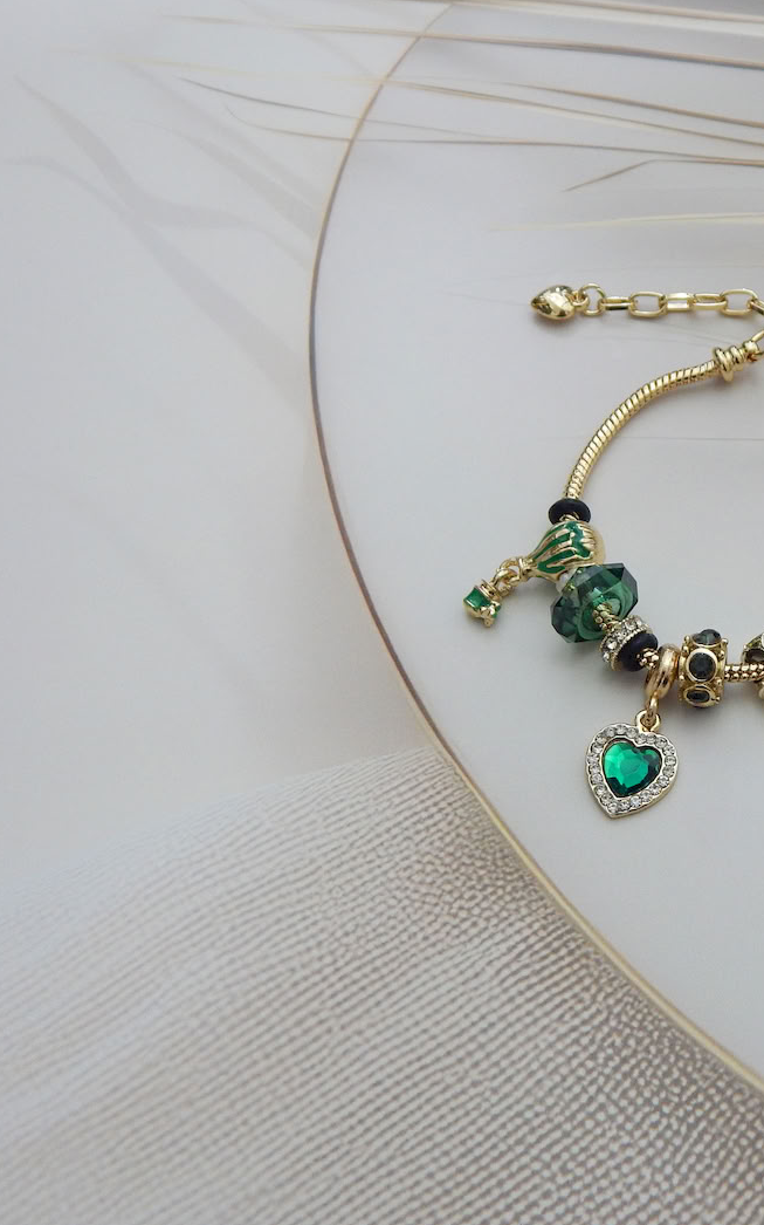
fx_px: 1467
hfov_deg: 28.2
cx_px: 673
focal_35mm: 44
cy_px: 611
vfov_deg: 45.3
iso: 280
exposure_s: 1/30
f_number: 3.2
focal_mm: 5.6
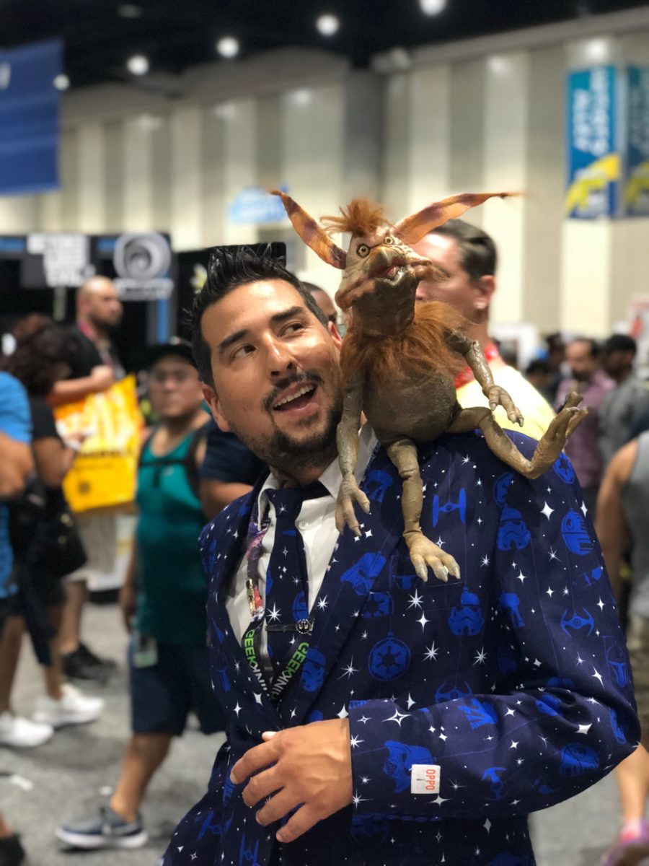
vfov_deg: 33.8
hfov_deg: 25.7
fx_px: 1425
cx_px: 324
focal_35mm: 57
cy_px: 433
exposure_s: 1/60
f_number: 2.8
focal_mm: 6.6
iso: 800
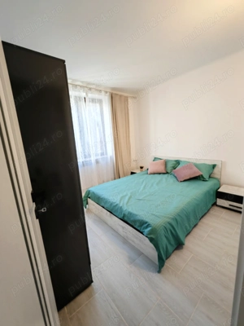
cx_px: 122
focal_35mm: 14
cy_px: 163
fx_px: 132
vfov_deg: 102.1
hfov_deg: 85.7
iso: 250
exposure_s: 1/60
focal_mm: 2.16
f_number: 2.2
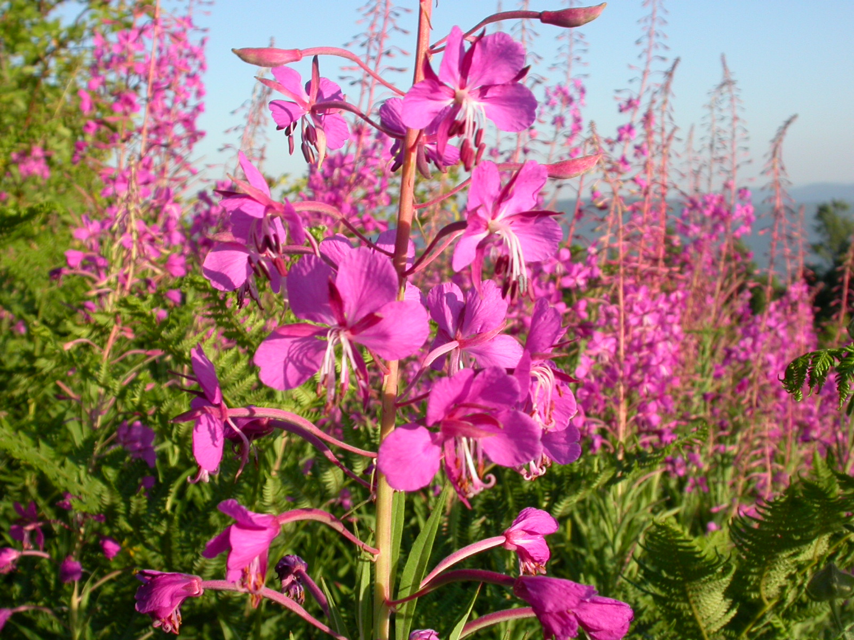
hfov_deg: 38.9
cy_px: 320
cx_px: 427
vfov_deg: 29.7
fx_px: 1209
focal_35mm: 49
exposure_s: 1/184
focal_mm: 10.2
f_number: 7.3
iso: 100
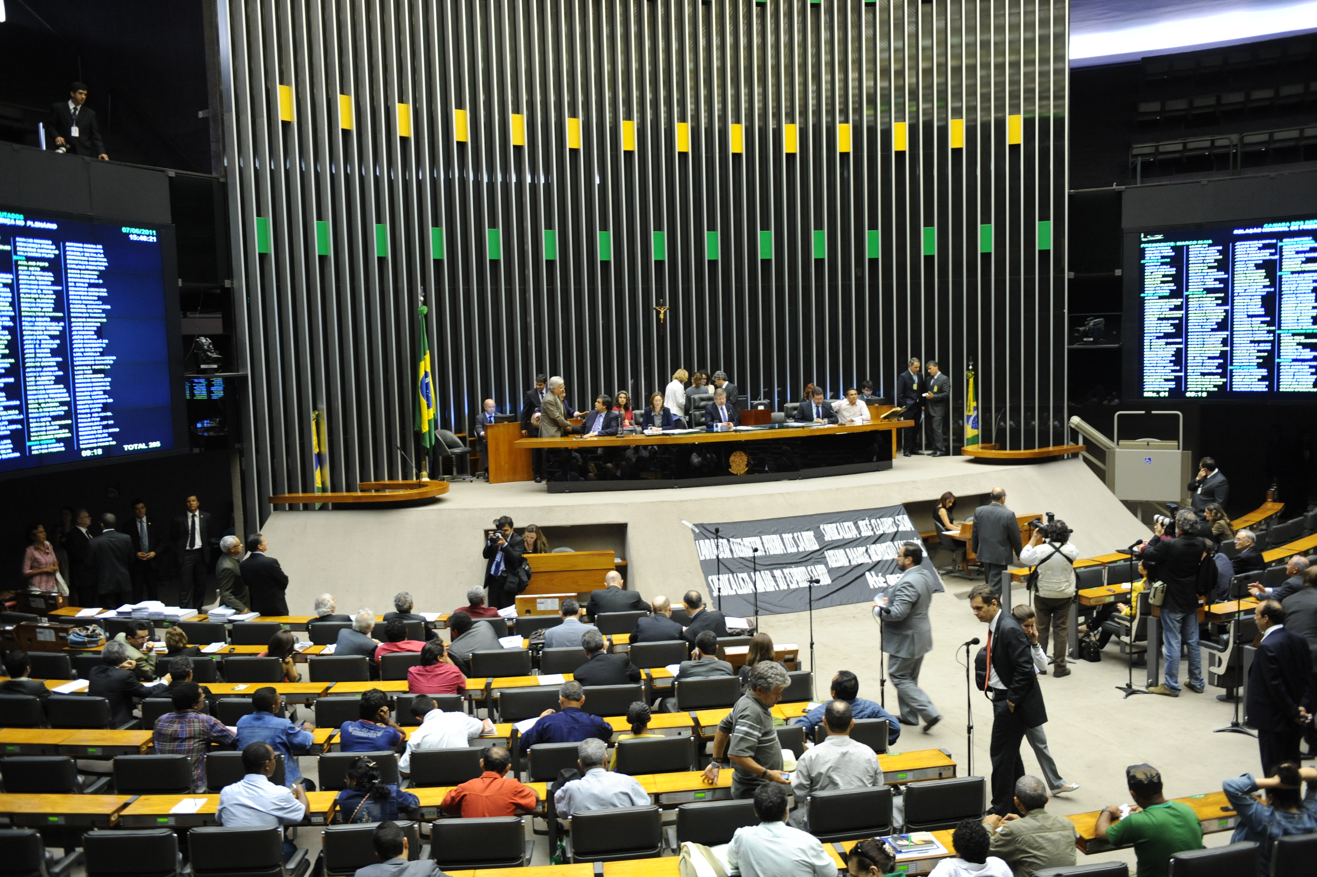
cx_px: 658
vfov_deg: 41.1
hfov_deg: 58.7
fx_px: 1170
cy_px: 438
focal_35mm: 32
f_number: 2.8
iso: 2000
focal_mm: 32
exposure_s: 1/60
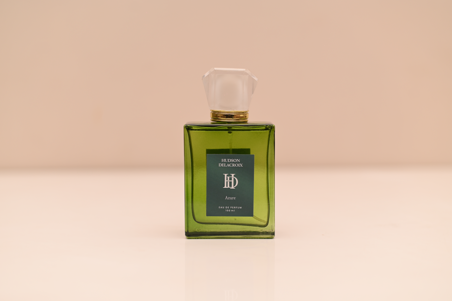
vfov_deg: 27.0
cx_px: 226
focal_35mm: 50
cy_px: 150
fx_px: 627
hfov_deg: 39.6
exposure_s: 1/200
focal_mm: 50
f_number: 2.8
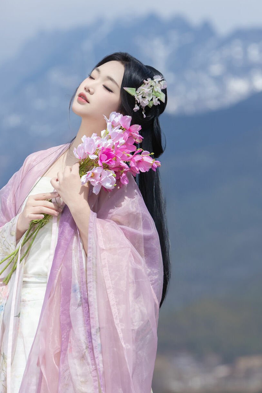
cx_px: 143
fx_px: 2009
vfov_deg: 11.2
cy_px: 174
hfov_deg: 7.5
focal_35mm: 184
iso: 100
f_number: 5
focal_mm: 142
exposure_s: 1/1250
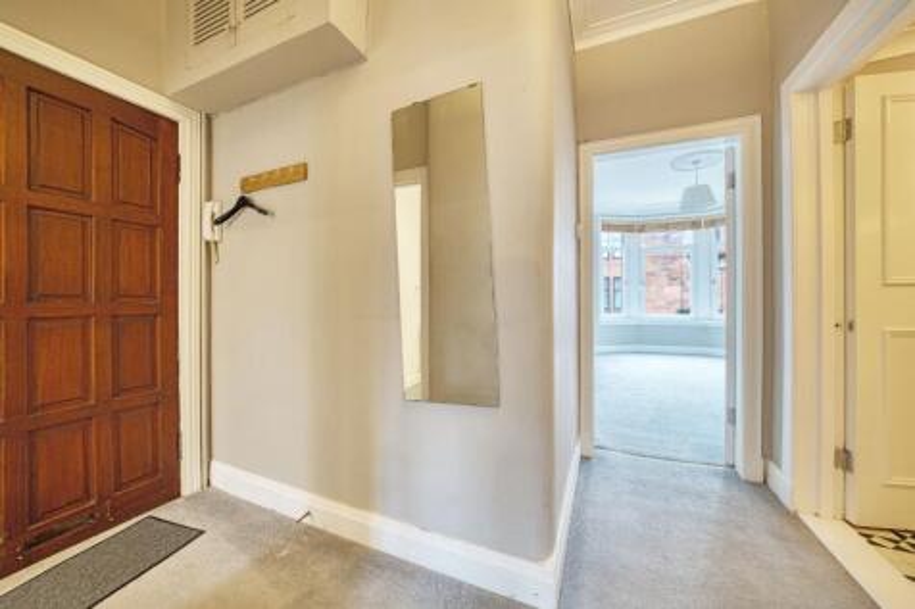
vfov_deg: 85.4
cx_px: 458
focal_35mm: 13
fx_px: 330
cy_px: 304
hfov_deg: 108.3
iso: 200
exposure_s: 1/20
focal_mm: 13
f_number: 2.8
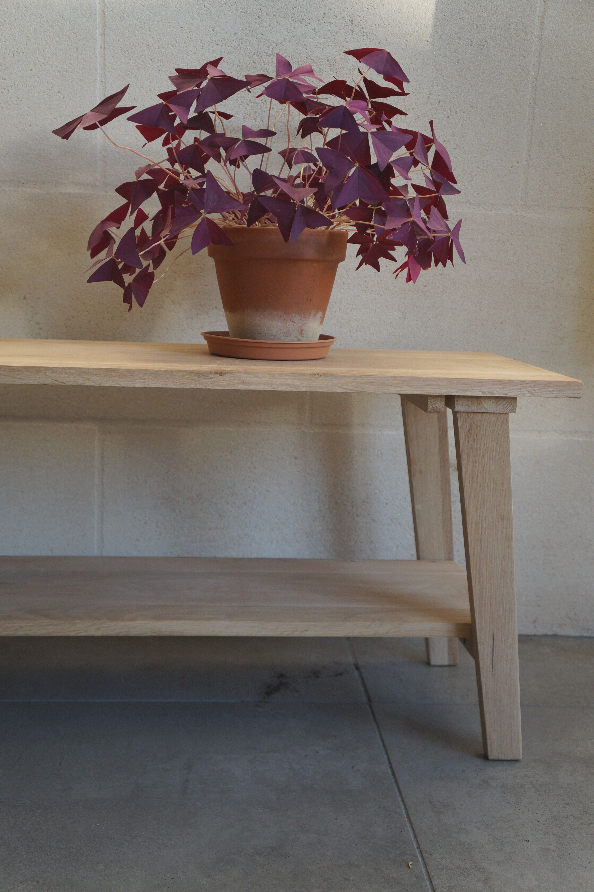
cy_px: 446
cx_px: 297
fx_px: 1003
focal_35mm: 40
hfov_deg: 33.0
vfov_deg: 47.9
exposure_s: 1/160
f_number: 4
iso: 320
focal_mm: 27
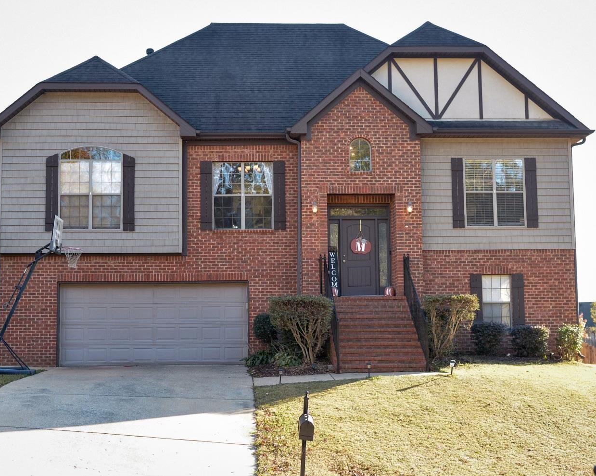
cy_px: 236
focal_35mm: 57
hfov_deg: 33.0
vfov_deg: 26.7
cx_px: 297
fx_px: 1005
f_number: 4.5
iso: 1000
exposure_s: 1/640
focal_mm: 50
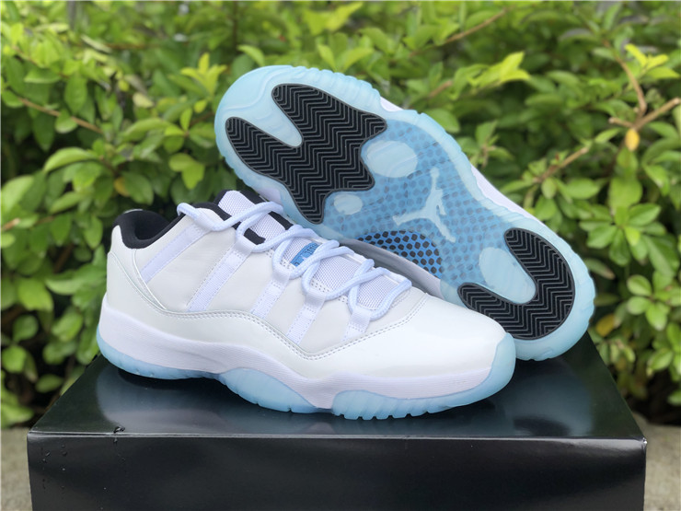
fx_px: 1023
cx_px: 340
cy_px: 256
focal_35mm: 52
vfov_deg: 28.0
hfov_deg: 36.8
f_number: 2.4
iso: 16
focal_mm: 6
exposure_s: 1/440
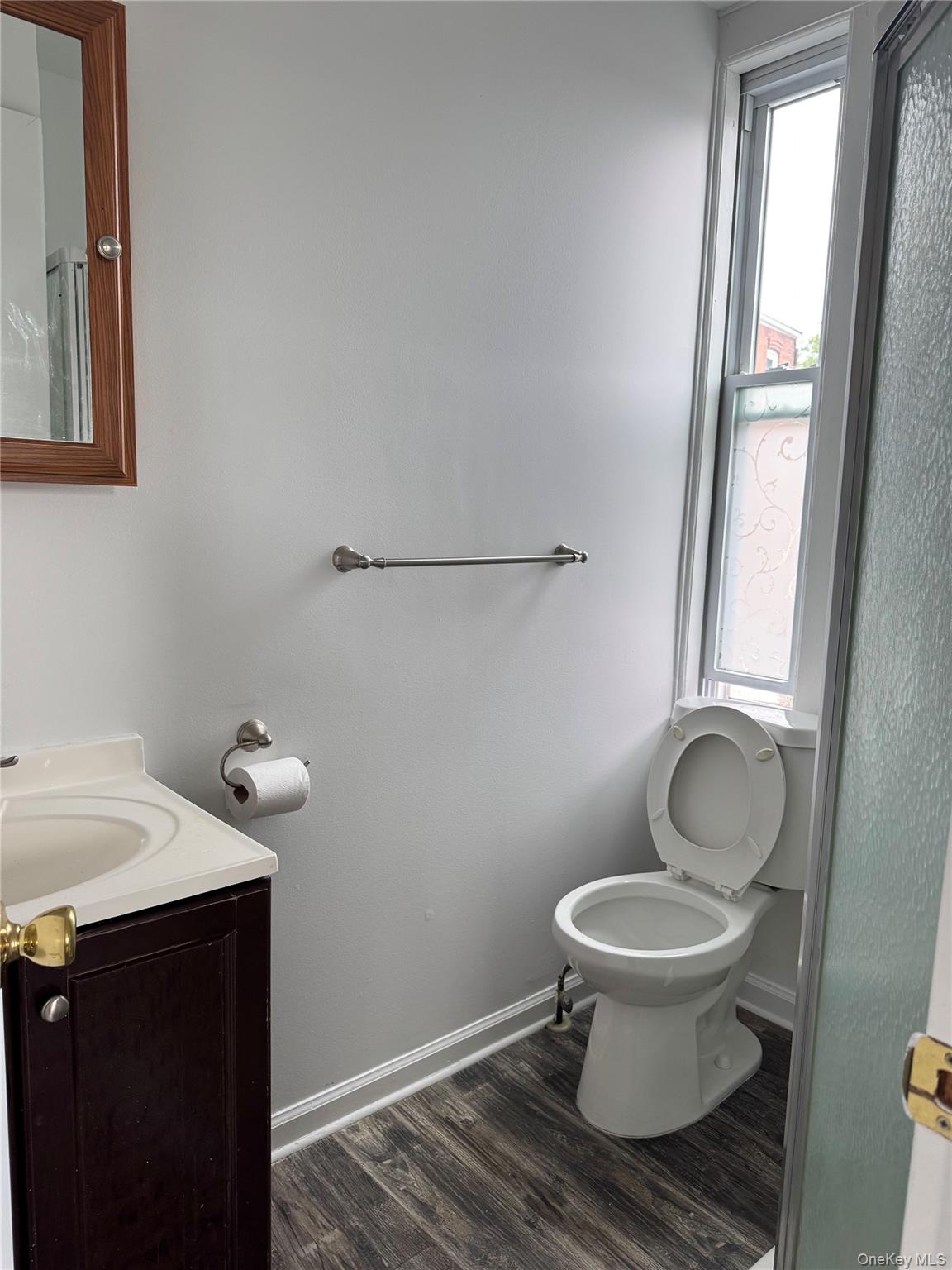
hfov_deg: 56.8
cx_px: 476
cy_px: 635
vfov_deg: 71.6
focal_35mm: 24
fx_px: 880
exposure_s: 1/73
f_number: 1.78
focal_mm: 6.76
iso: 200
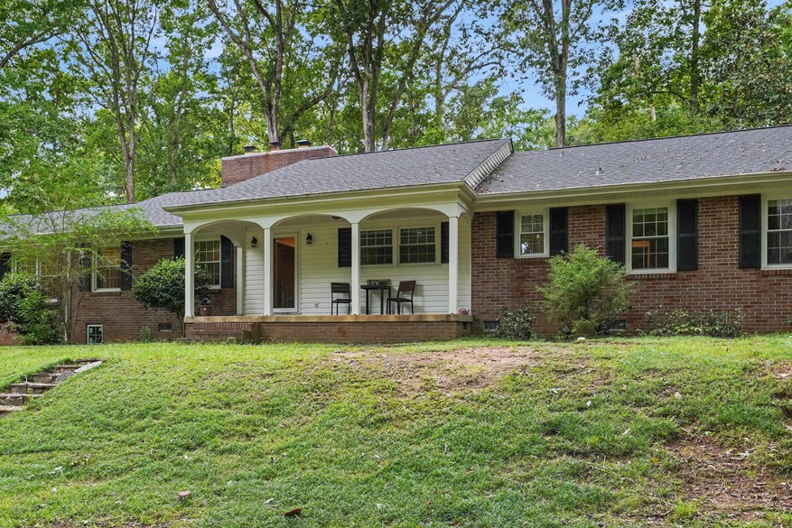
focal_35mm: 26
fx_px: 572
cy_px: 210
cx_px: 373
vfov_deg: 49.3
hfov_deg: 69.3
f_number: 4
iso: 320
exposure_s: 1/160
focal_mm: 14
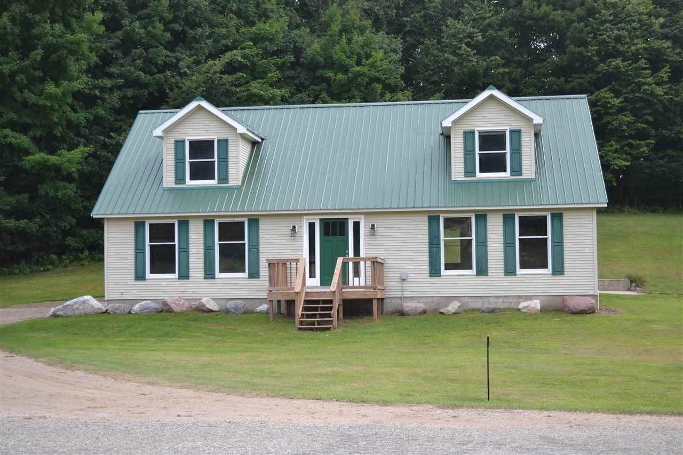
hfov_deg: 37.9
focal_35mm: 52
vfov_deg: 25.7
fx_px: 996
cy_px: 228
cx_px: 342
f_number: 5.6
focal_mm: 35
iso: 110
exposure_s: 1/125
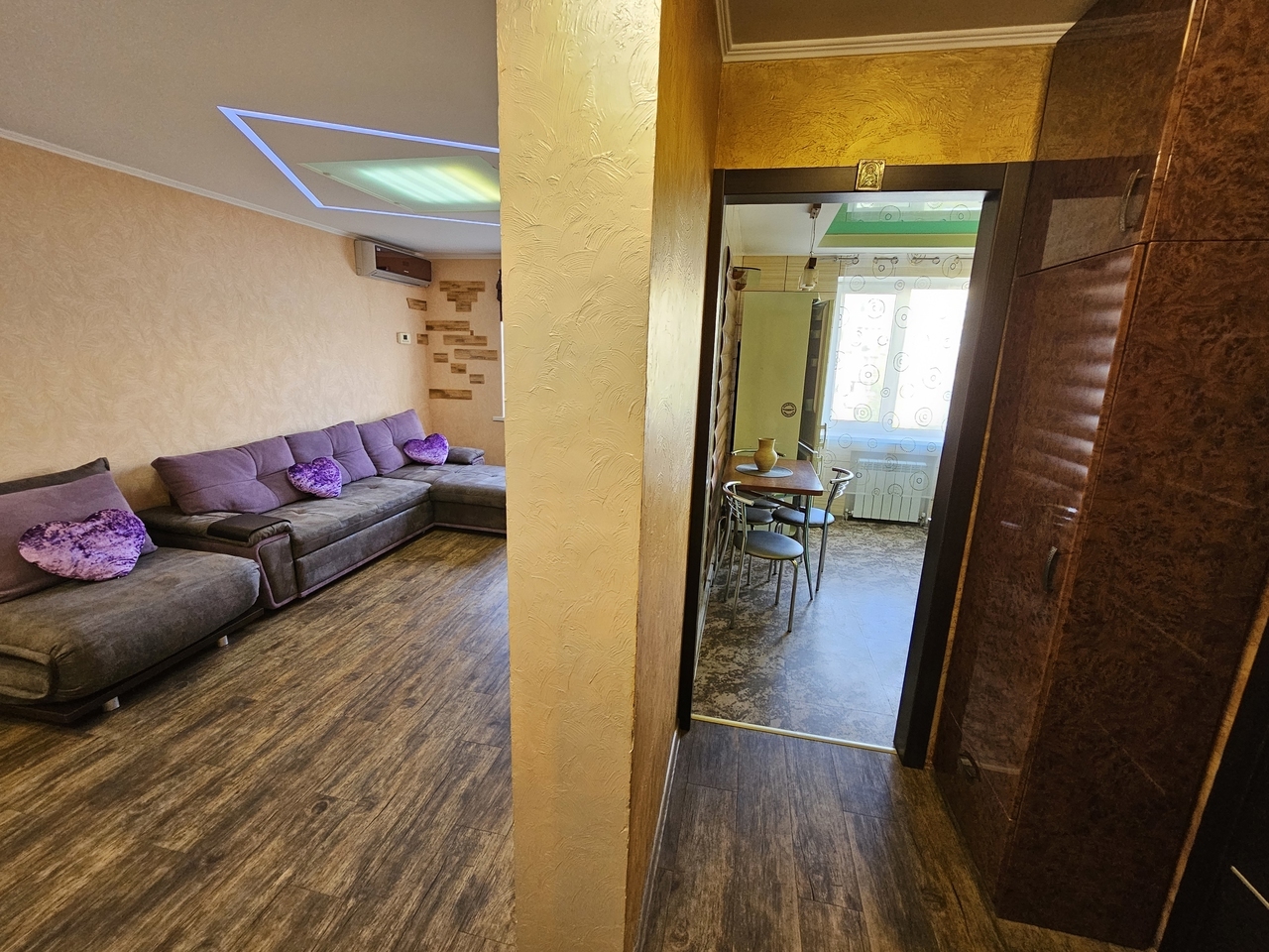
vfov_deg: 89.9
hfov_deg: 106.2
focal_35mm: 13
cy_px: 476
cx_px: 634
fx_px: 477
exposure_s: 1/50
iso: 320
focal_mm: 2.2
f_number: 2.2
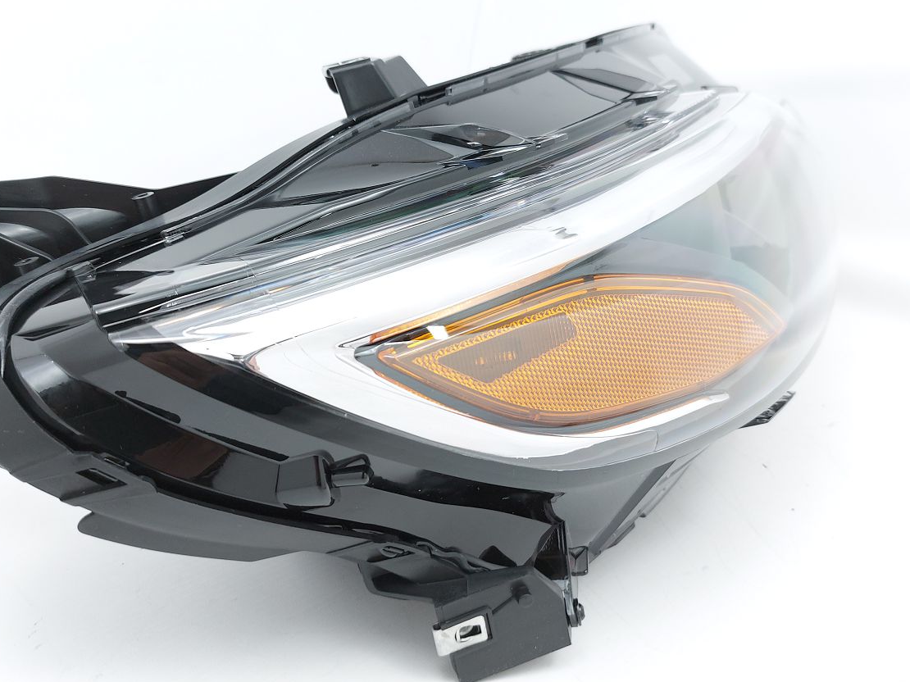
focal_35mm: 30
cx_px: 412
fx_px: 788
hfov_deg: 59.9
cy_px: 305
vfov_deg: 46.7
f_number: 1.8
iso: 64
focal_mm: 5.23
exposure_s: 1/50
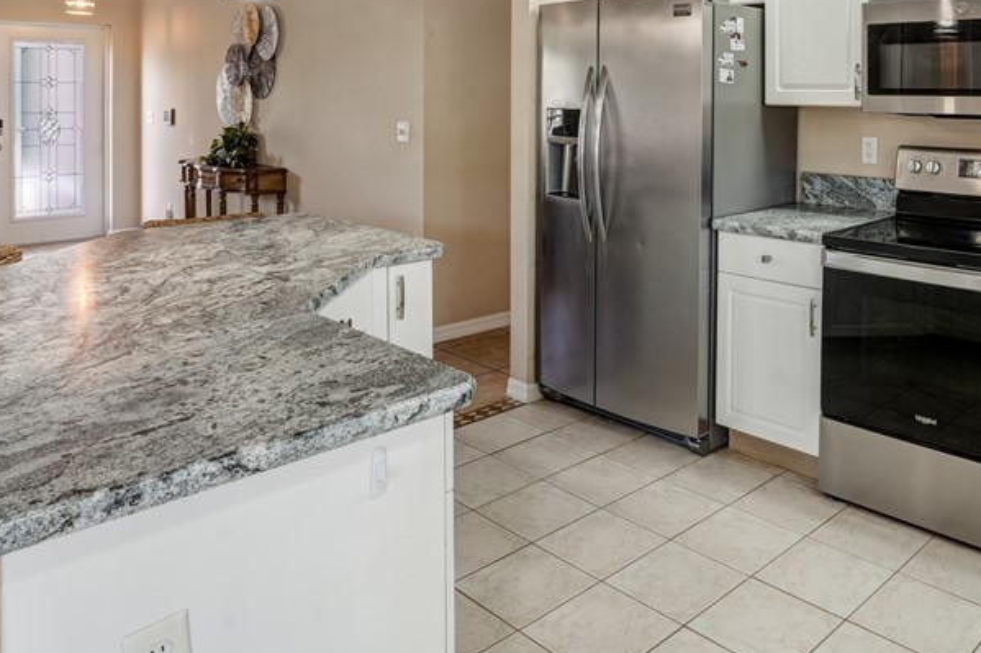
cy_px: 101
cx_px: 634
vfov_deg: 42.2
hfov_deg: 62.5
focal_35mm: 29
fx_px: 790
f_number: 9
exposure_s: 1/13
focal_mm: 16
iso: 400
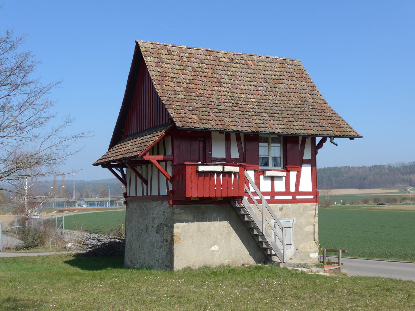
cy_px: 156
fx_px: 551
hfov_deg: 41.2
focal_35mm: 46
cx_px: 208
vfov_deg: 31.5
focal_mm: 9.5
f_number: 3
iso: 80
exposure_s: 1/1600
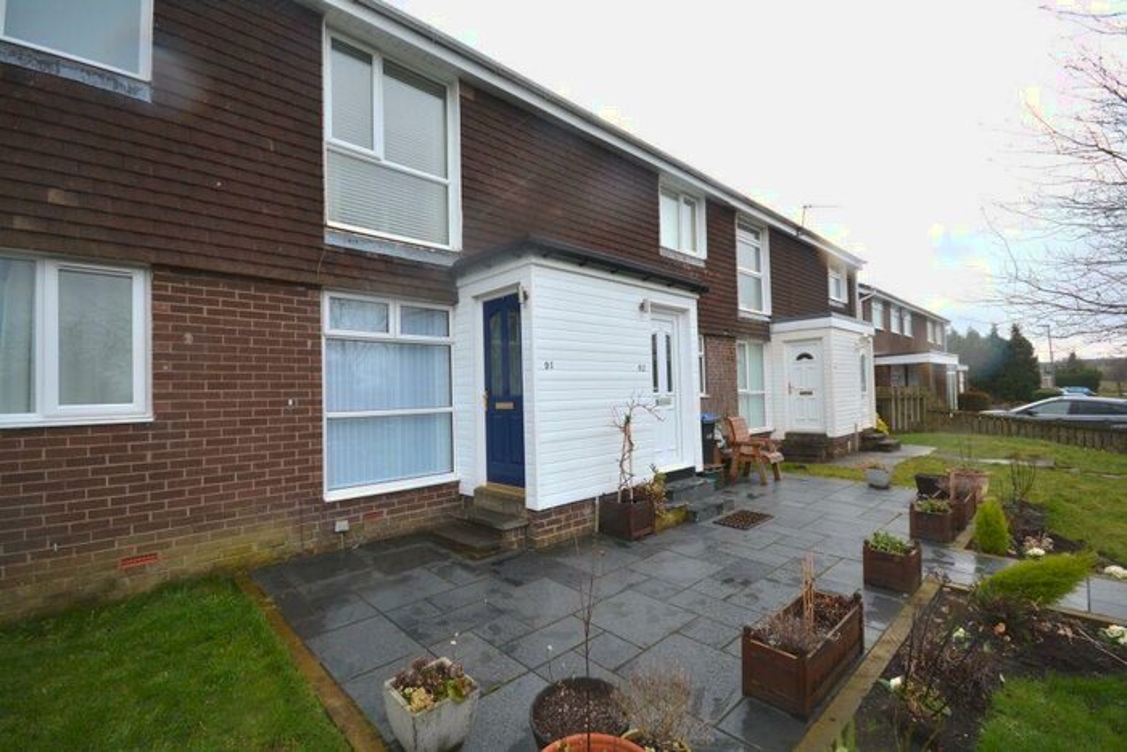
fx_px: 470
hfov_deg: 100.4
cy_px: 376
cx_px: 564
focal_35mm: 15
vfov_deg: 77.4
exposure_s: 1/160
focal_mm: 10
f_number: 6.3
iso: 200
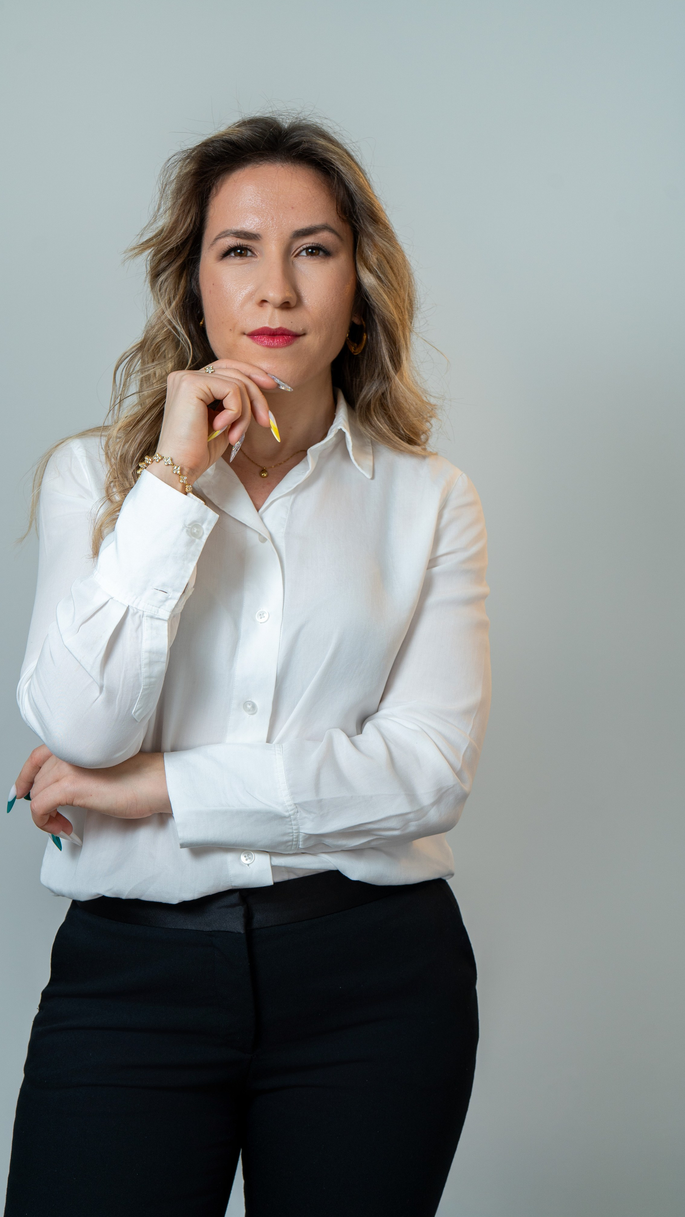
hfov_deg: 25.4
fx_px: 1518
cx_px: 273
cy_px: 617
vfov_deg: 43.7
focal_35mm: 47
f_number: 5.6
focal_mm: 44
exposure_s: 1/200
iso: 200
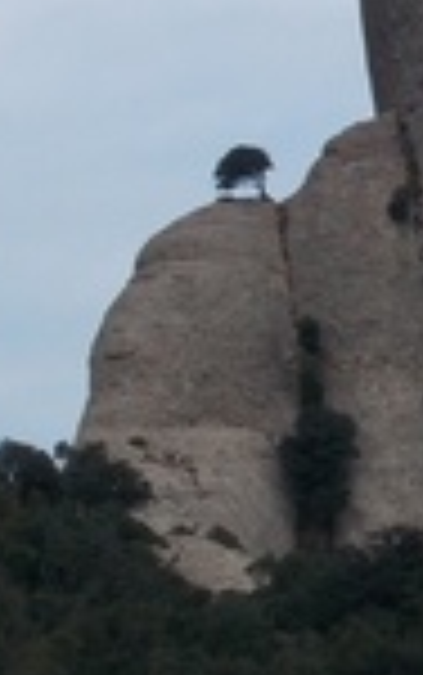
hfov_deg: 3.6
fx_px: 6646
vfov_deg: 5.8
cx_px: 718
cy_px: 68
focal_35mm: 361
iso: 80
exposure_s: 1/400
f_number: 6.3
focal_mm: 15.4
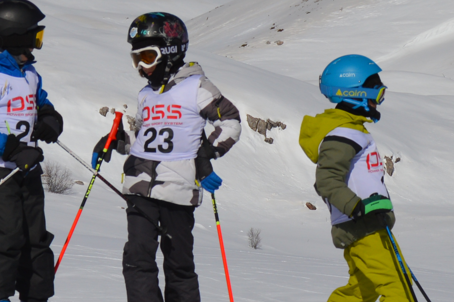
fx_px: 4953
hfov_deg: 5.2
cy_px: 90
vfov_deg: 3.5
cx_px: 139
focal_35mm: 393
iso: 100
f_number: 8
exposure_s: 1/1000
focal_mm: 66
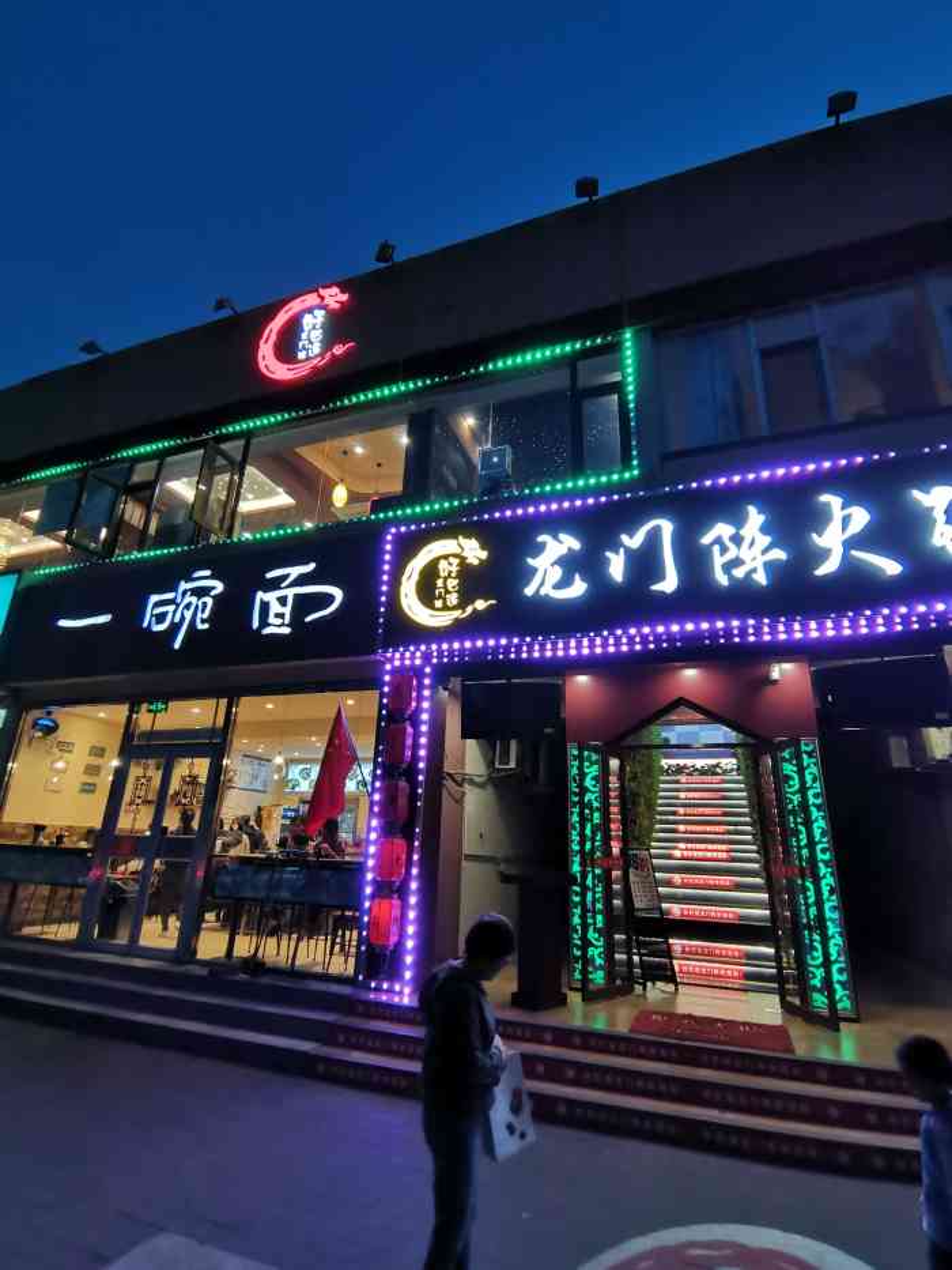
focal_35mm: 17
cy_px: 635
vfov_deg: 91.0
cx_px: 476
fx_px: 623
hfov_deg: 74.7
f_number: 2.2
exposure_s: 1/33.3
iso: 400
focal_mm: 2.26
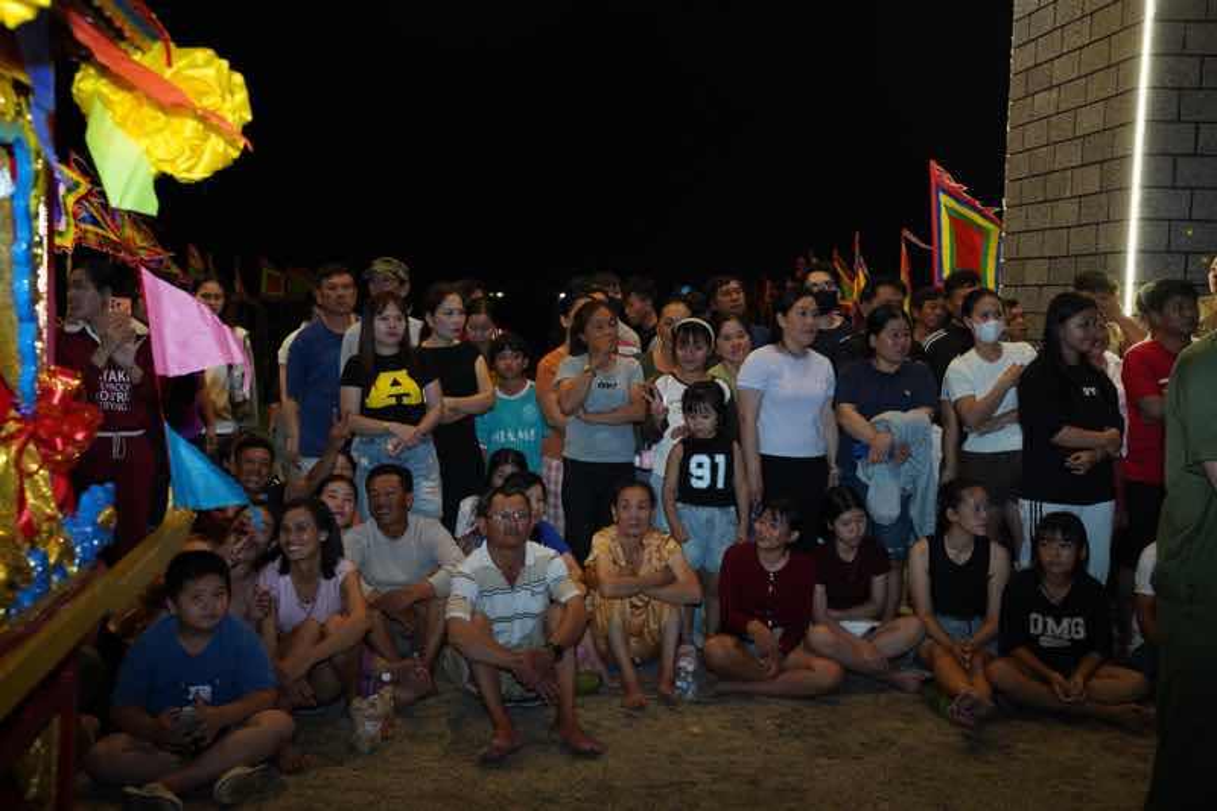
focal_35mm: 36
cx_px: 608
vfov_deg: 37.1
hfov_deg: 53.5
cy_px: 406
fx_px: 1207
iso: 1600
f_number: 4.5
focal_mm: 35.7
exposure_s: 1/160
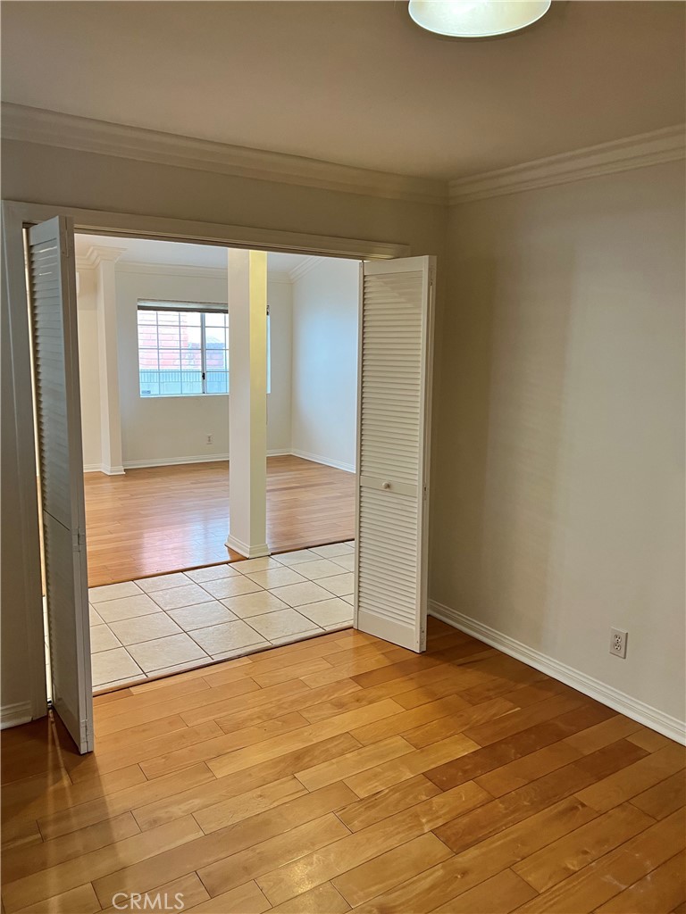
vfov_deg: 67.3
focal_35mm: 26
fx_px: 687
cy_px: 457
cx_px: 343
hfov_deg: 53.1
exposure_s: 1/60
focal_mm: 5.7
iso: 100
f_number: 1.5
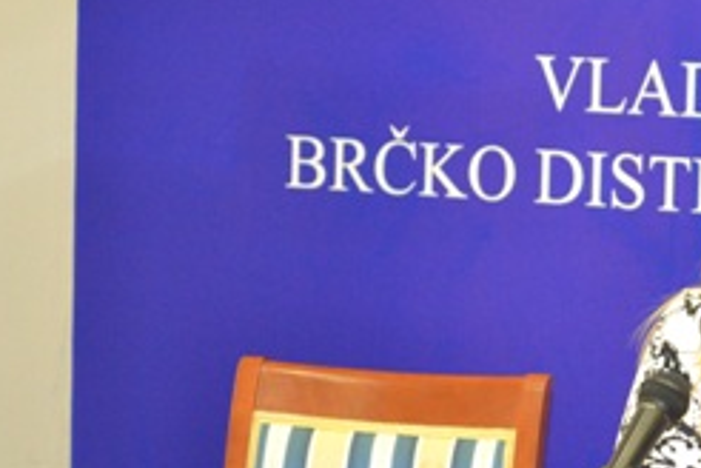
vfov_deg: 6.4
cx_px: 738
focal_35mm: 214
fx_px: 4173
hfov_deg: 9.5
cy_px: 315
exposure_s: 1/60
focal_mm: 55
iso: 2000
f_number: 5.6
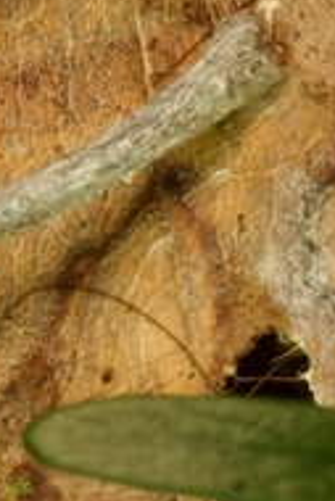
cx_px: -1150
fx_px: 10421
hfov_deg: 1.8
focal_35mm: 748
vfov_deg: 2.7
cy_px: -328
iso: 400
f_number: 16
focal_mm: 60
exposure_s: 1/60
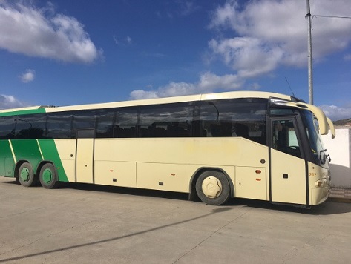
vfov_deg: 48.3
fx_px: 294
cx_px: 176
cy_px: 132
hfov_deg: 61.6
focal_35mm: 29
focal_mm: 4.15
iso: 25
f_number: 2.2
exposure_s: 1/3846
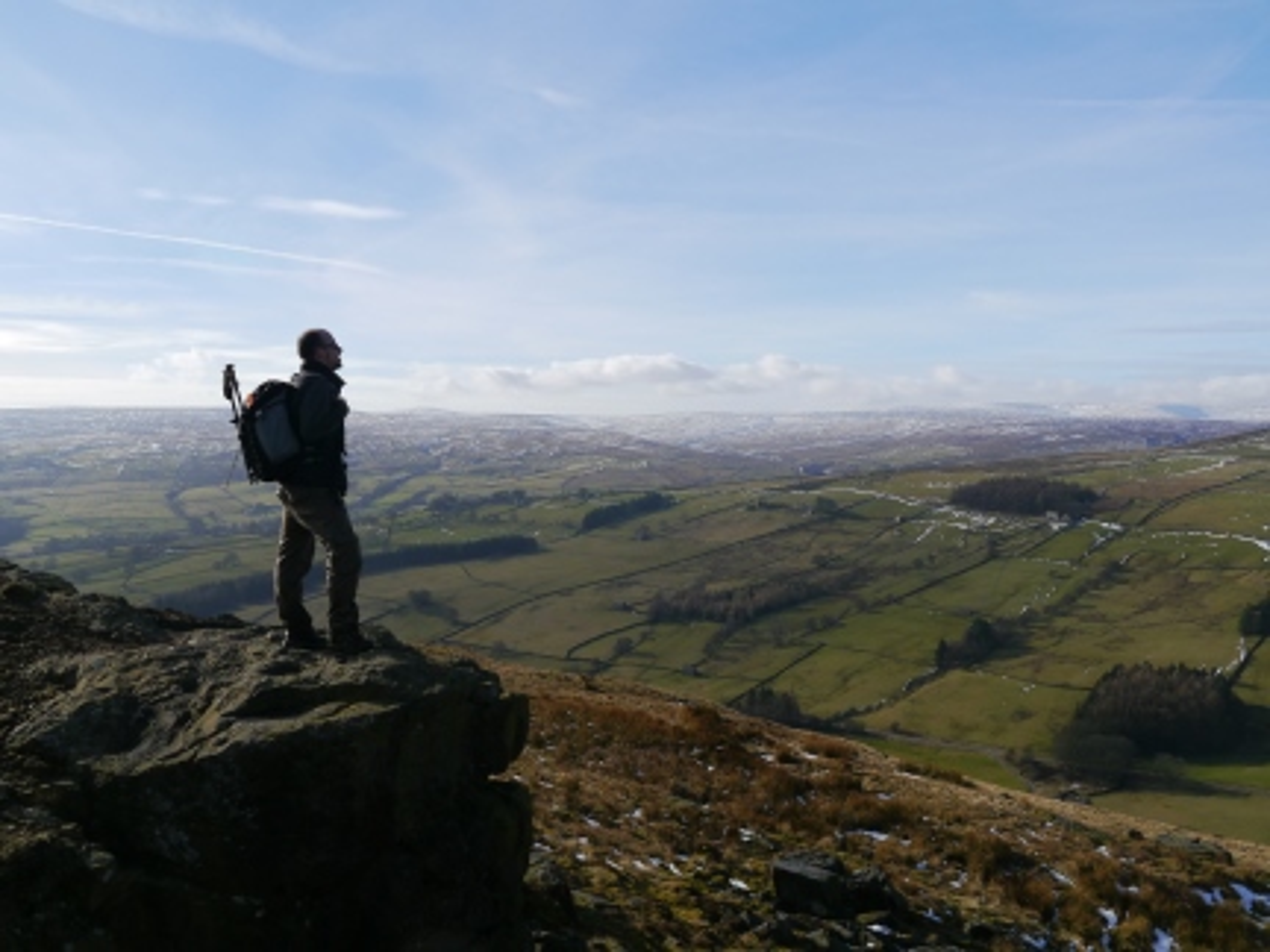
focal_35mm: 32
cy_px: 476
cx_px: 635
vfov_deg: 44.2
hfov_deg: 56.8
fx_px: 1174
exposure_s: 1/500
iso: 160
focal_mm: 16
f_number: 8
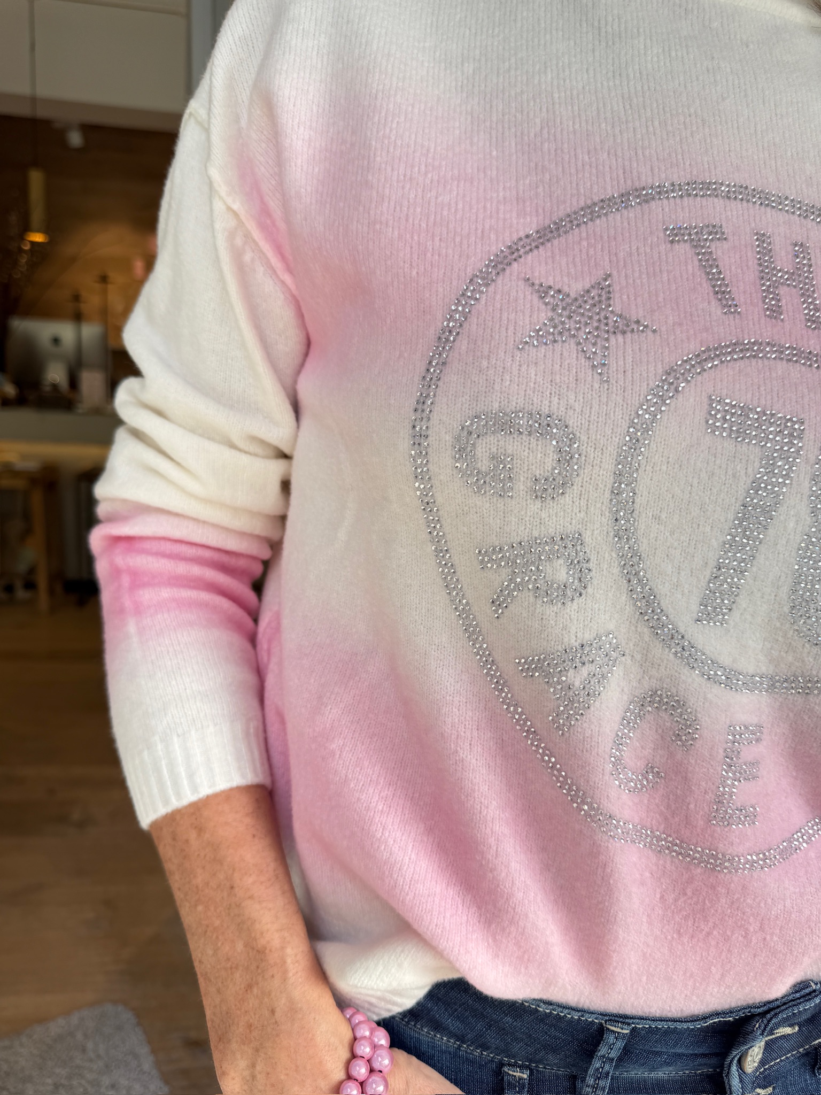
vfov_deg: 71.6
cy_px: 548
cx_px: 410
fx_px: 759
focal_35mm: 24
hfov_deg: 56.8
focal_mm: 6.76
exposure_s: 1/575
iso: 80
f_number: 1.78
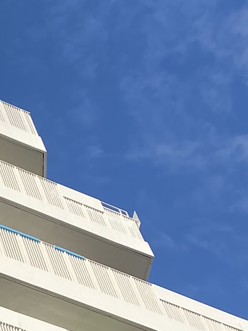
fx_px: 1080
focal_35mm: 113
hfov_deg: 11.5
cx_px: -288
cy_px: 330
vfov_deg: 17.0
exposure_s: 1/2967
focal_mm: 4.25
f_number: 1.8
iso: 32
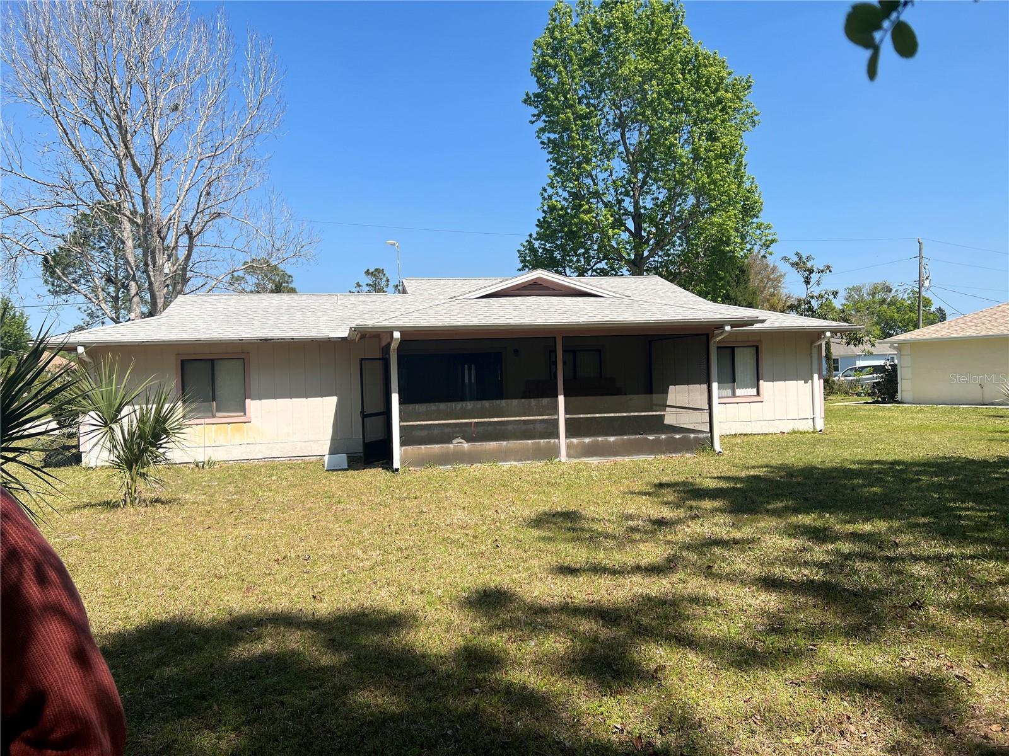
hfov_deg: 67.3
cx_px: 504
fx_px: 758
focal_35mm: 26
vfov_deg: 53.1
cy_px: 378
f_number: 1.5
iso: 50
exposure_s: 1/3831
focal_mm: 5.7
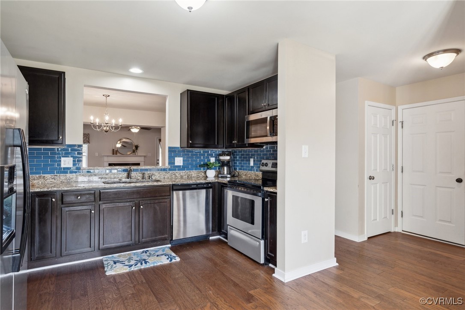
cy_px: 155
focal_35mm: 19
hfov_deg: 86.9
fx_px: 245
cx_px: 232
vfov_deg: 64.5
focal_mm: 19
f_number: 7.1
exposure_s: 1/6
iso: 250
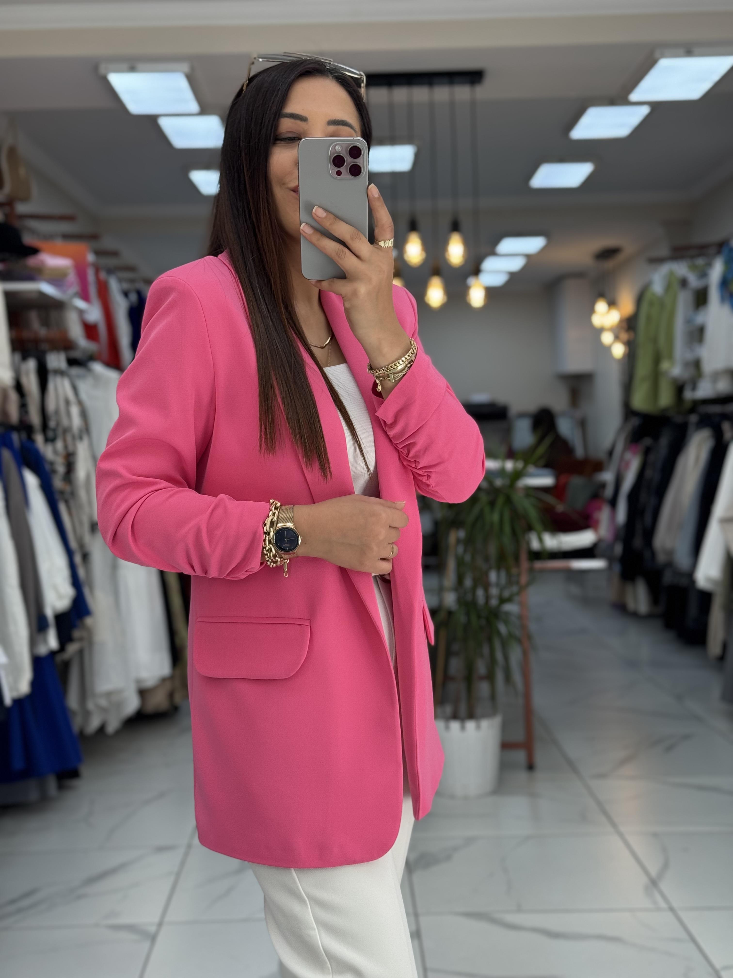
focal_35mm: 48
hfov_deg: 30.3
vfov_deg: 39.7
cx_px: 366
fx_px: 1355
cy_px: 489
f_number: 1.78
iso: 64
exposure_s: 1/100
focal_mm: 6.76
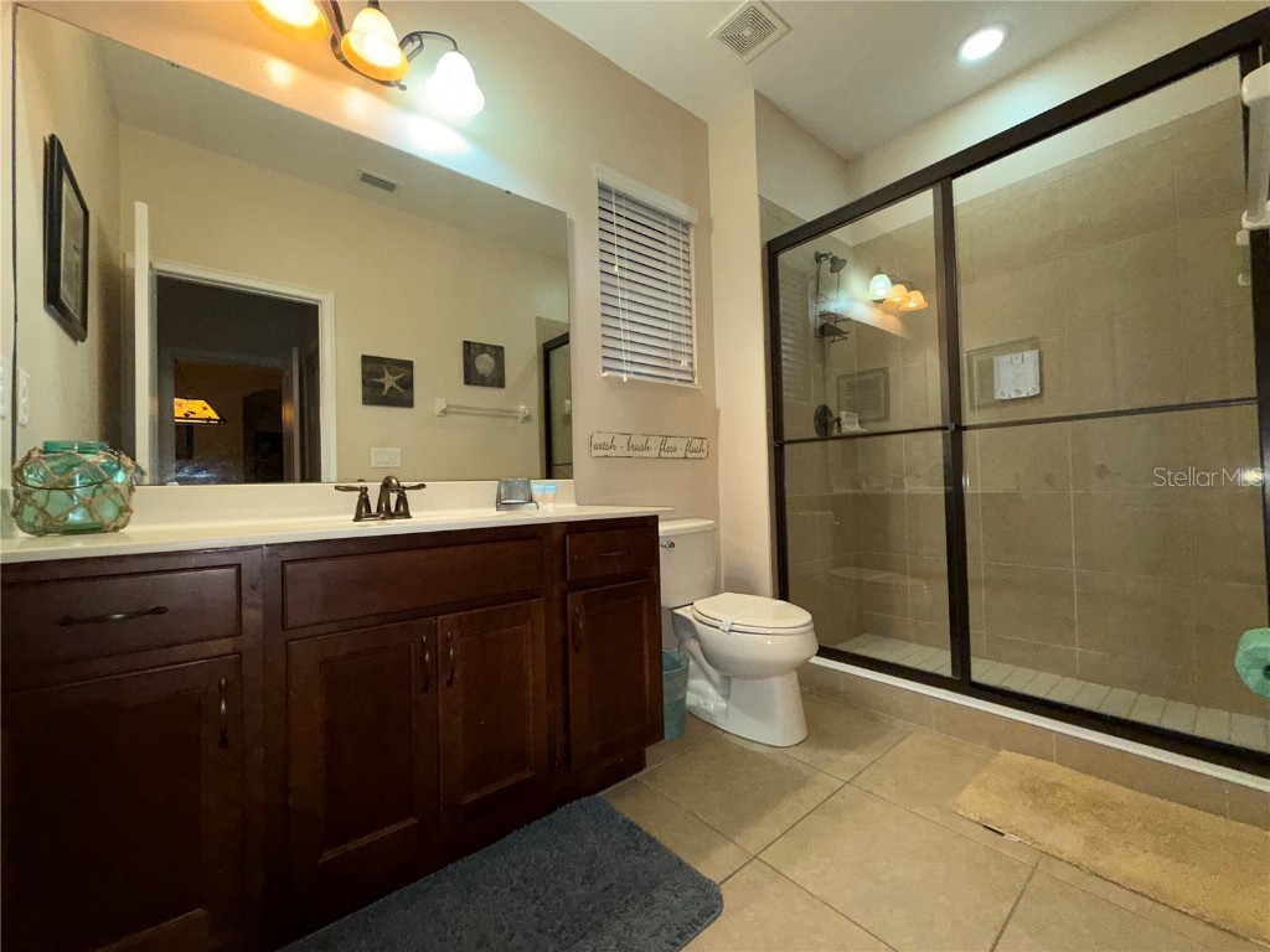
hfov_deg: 102.1
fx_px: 514
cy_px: 476
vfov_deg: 85.7
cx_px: 635
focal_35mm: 14
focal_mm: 2.22
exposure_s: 1/60
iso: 160
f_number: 2.2
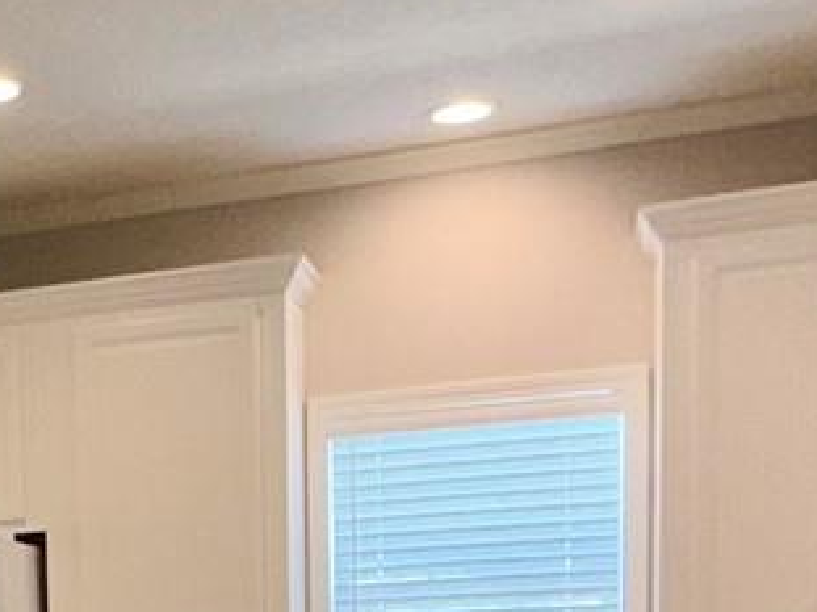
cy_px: 830
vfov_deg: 18.7
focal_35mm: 72
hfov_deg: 24.5
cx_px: -160
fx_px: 1699
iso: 40
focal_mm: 2.22
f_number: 2.2
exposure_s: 1/122
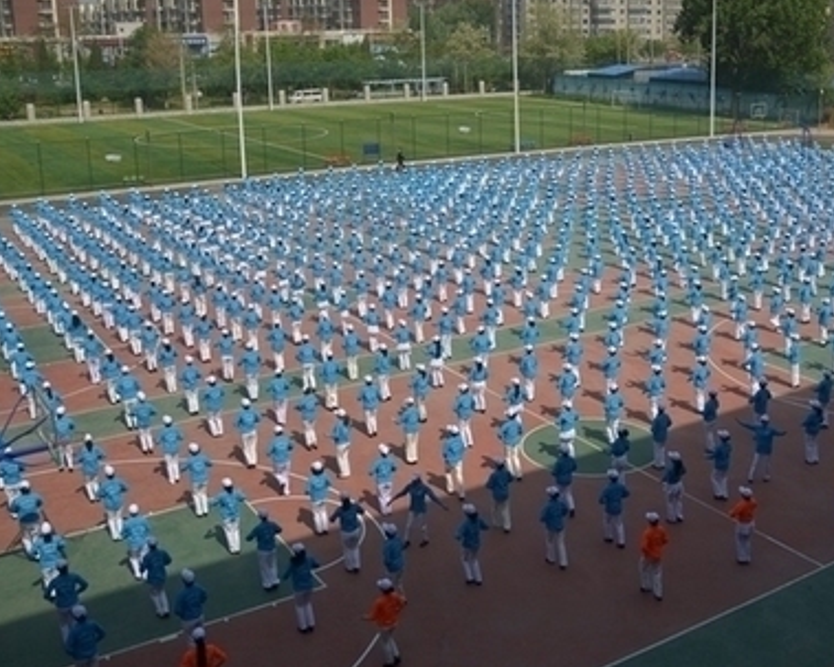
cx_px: 572
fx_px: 987
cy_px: 261
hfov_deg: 45.0
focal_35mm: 40
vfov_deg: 37.2
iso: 100
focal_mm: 18
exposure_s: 1/2000
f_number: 3.5
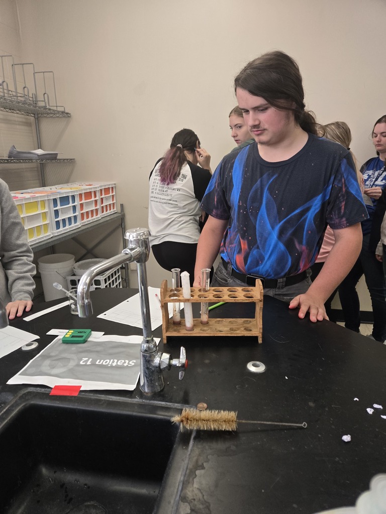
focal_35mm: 23
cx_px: 193
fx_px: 342
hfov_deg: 58.9
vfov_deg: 73.9
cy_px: 257
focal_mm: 5.4
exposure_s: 1/120
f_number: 1.8
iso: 250
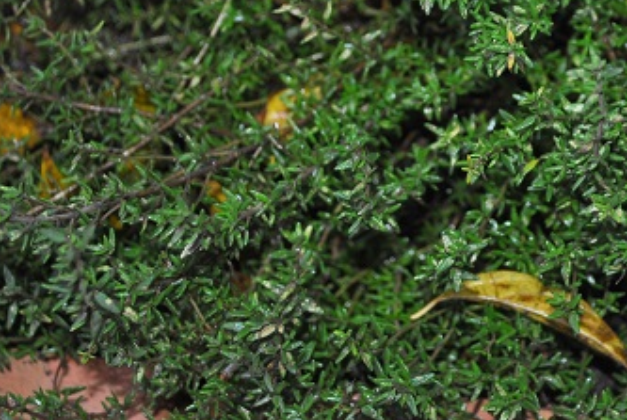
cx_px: 552
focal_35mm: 123
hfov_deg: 16.4
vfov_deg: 11.1
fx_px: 2145
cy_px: 24
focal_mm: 42
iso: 200
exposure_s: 1/60
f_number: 5.3
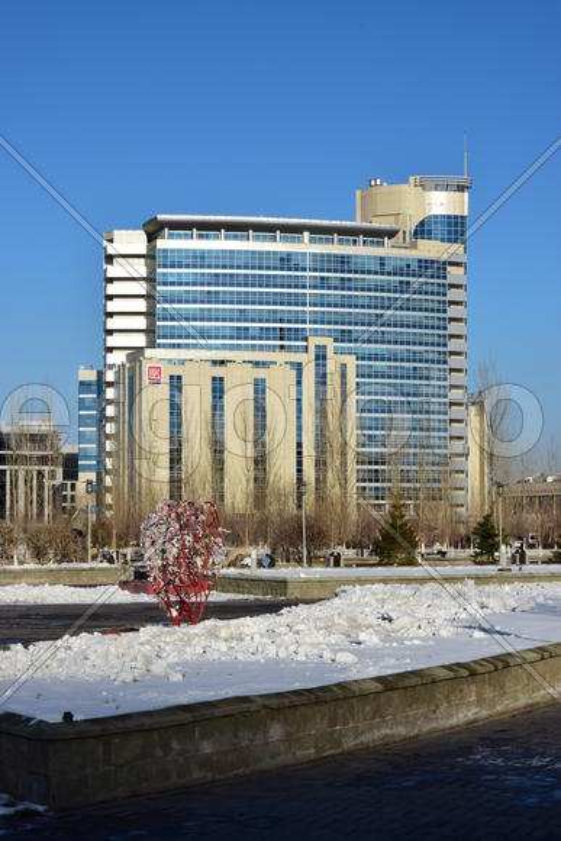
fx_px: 1822
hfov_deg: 17.5
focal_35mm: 78
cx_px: 280
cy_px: 420
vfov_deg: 26.0
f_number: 16
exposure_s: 1/125
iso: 100
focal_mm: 52
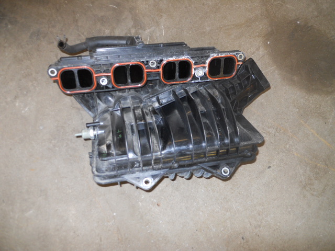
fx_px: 271
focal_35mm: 28
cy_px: 126
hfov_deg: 63.4
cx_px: 168
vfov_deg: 49.7
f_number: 2.7
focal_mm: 5
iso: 125
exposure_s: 1/25
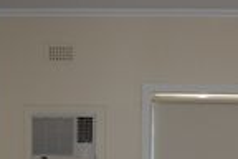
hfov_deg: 22.8
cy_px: 211
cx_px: 187
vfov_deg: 14.8
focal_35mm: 88
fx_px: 582
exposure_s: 1/60
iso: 400
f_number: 3.5
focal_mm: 18
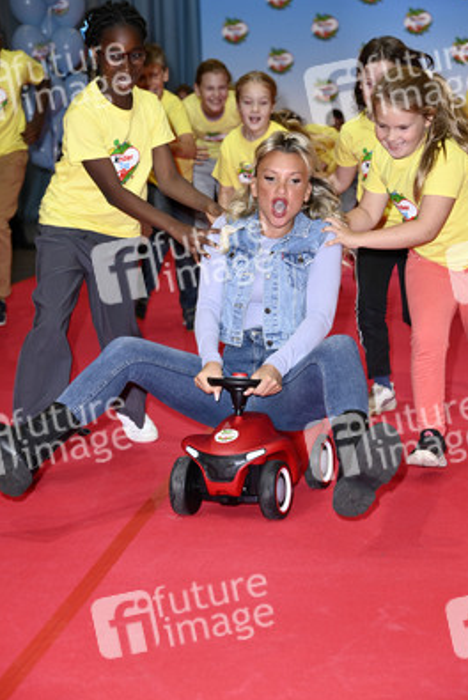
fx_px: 1810
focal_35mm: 93
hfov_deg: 14.7
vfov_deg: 21.9
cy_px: 351
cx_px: 234
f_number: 5.6
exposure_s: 1/250
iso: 1250
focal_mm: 92
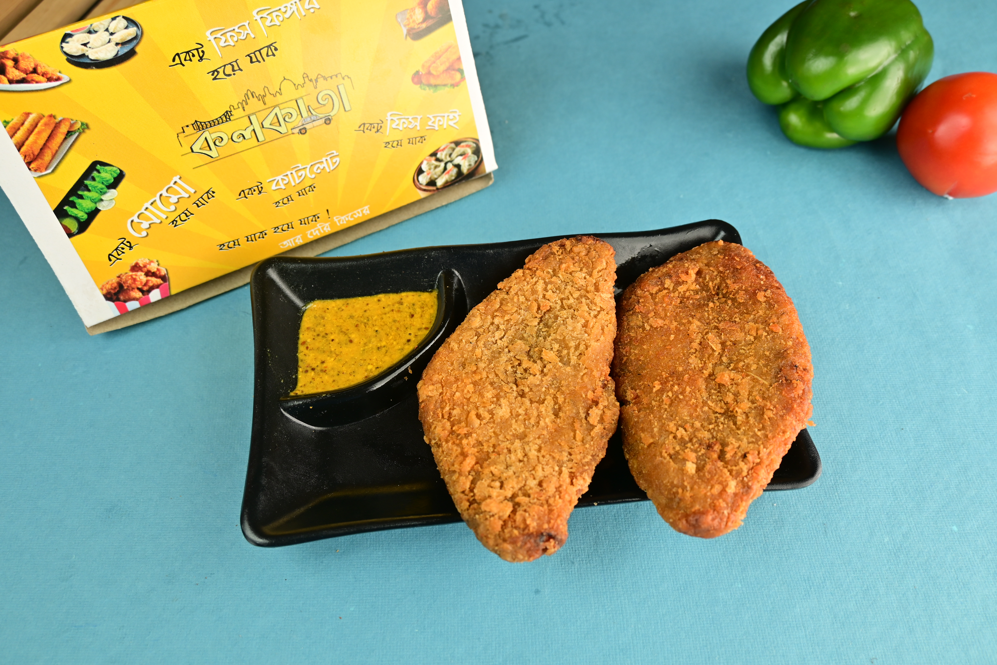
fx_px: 810
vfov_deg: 44.6
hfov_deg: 63.2
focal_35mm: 29
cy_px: 332
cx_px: 498
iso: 100
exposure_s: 1/100
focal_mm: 19.5
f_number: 4.5
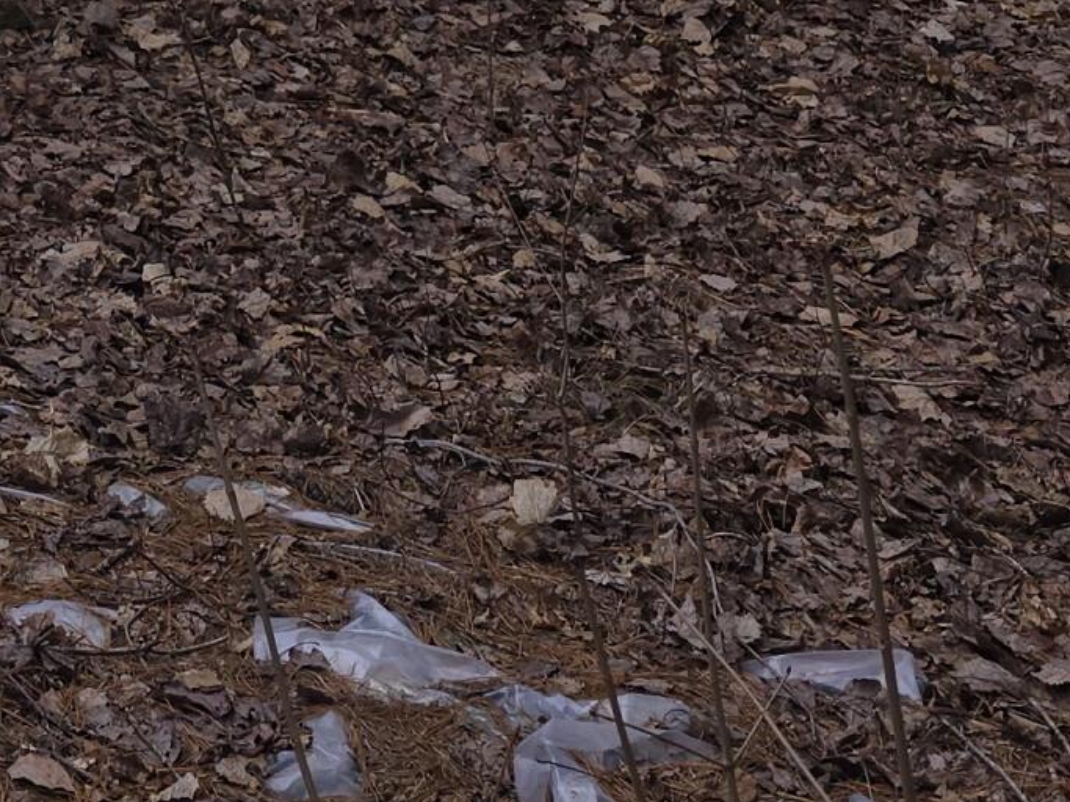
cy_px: -924
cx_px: -309
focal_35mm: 101
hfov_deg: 18.2
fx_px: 3121
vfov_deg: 12.5
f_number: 1.7
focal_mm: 6.3
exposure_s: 1/268
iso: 12
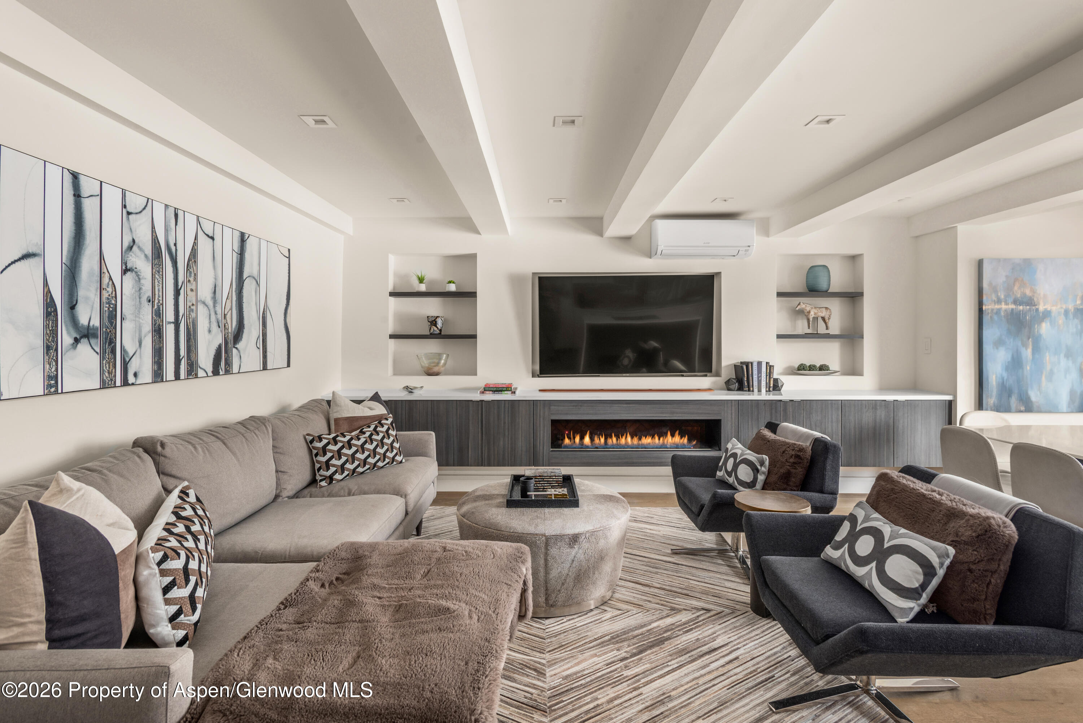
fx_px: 512
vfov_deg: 70.5
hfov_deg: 93.3
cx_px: 542
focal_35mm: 17
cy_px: 362
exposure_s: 1/1.67
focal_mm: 17
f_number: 10
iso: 400
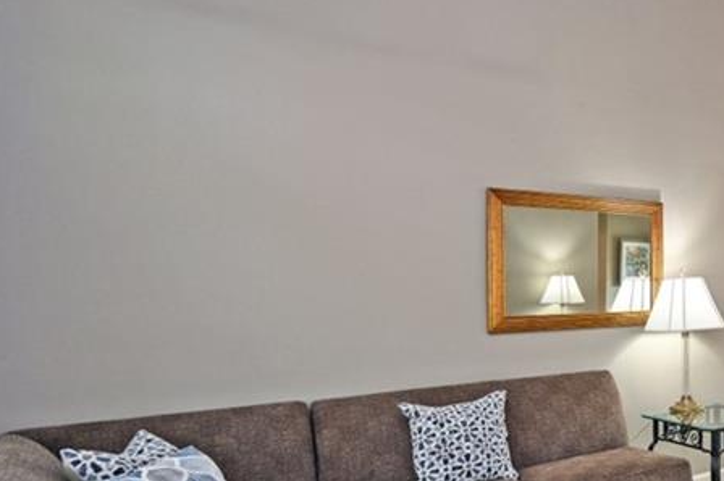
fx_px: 643
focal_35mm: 32
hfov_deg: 44.7
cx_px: 795
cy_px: 284
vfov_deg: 40.9
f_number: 4
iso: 320
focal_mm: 14
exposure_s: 1/60
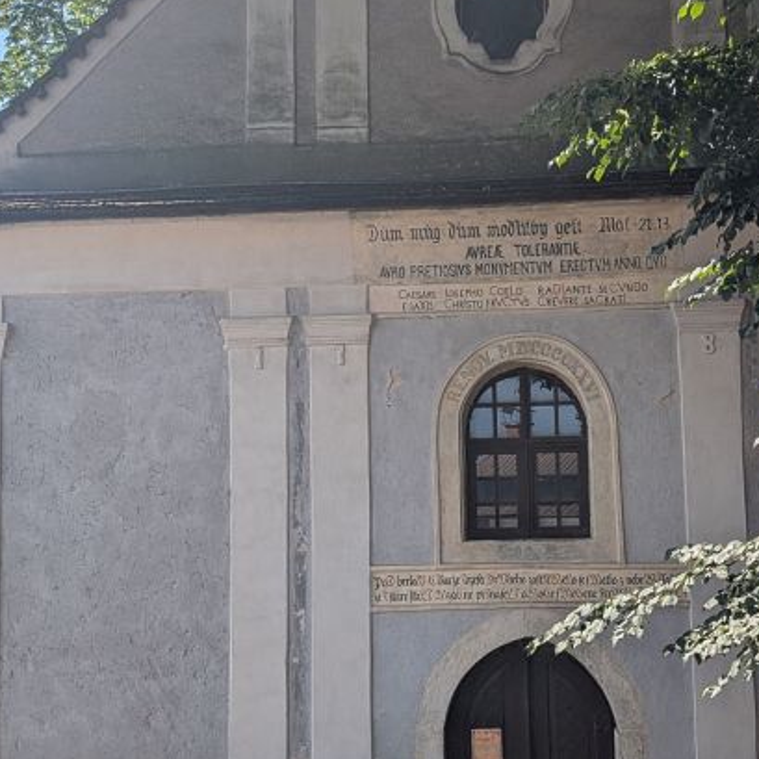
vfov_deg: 32.6
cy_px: 492
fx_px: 1290
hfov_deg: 32.8
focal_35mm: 52
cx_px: 417
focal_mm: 6.9
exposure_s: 1/1058
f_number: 1.68
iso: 22
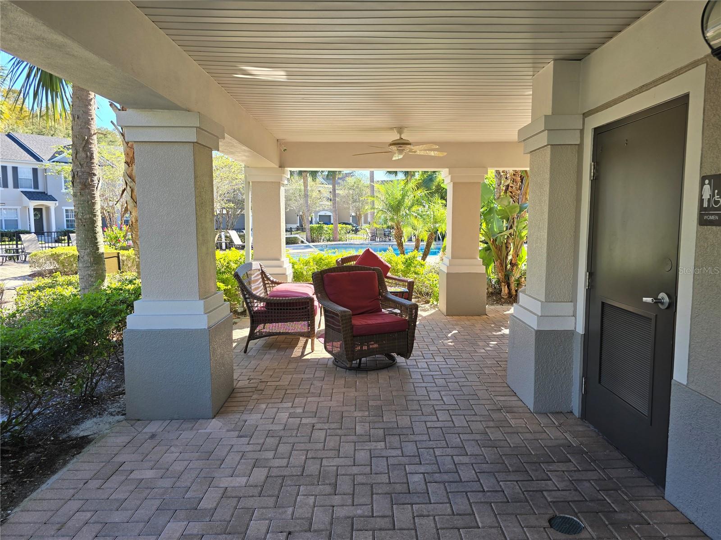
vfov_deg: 58.9
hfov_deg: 73.9
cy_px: 270
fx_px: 479
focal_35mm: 23
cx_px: 360
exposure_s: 1/180
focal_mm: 6.3
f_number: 1.7
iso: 16
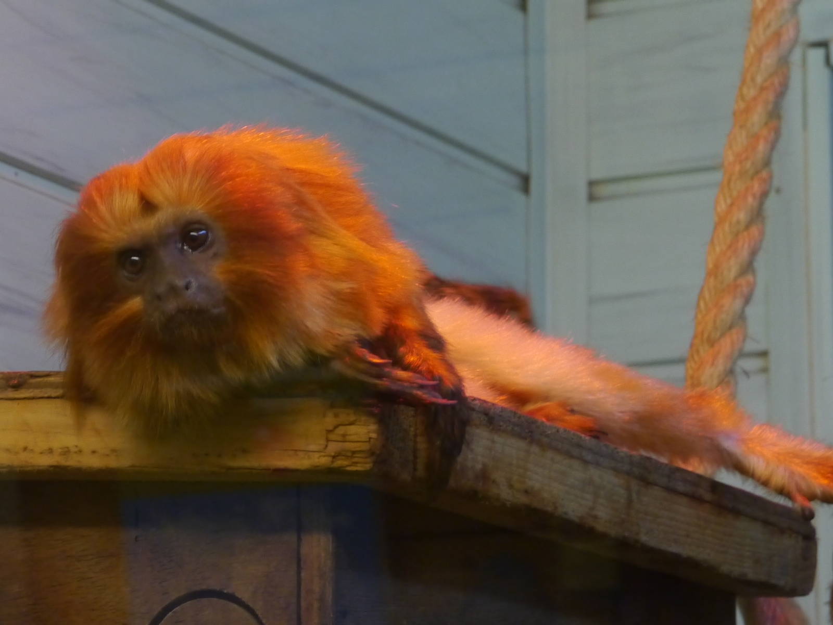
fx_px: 2021
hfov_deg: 23.3
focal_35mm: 84
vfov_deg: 17.6
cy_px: 312
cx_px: 416
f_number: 9
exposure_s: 1/20
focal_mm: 42
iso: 800
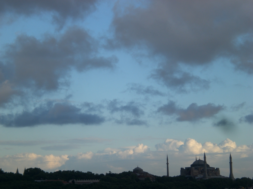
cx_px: 126
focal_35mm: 114
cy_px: 94
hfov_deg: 17.3
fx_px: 833
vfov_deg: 13.0
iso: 50
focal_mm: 18.9
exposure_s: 1/160
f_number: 5.9
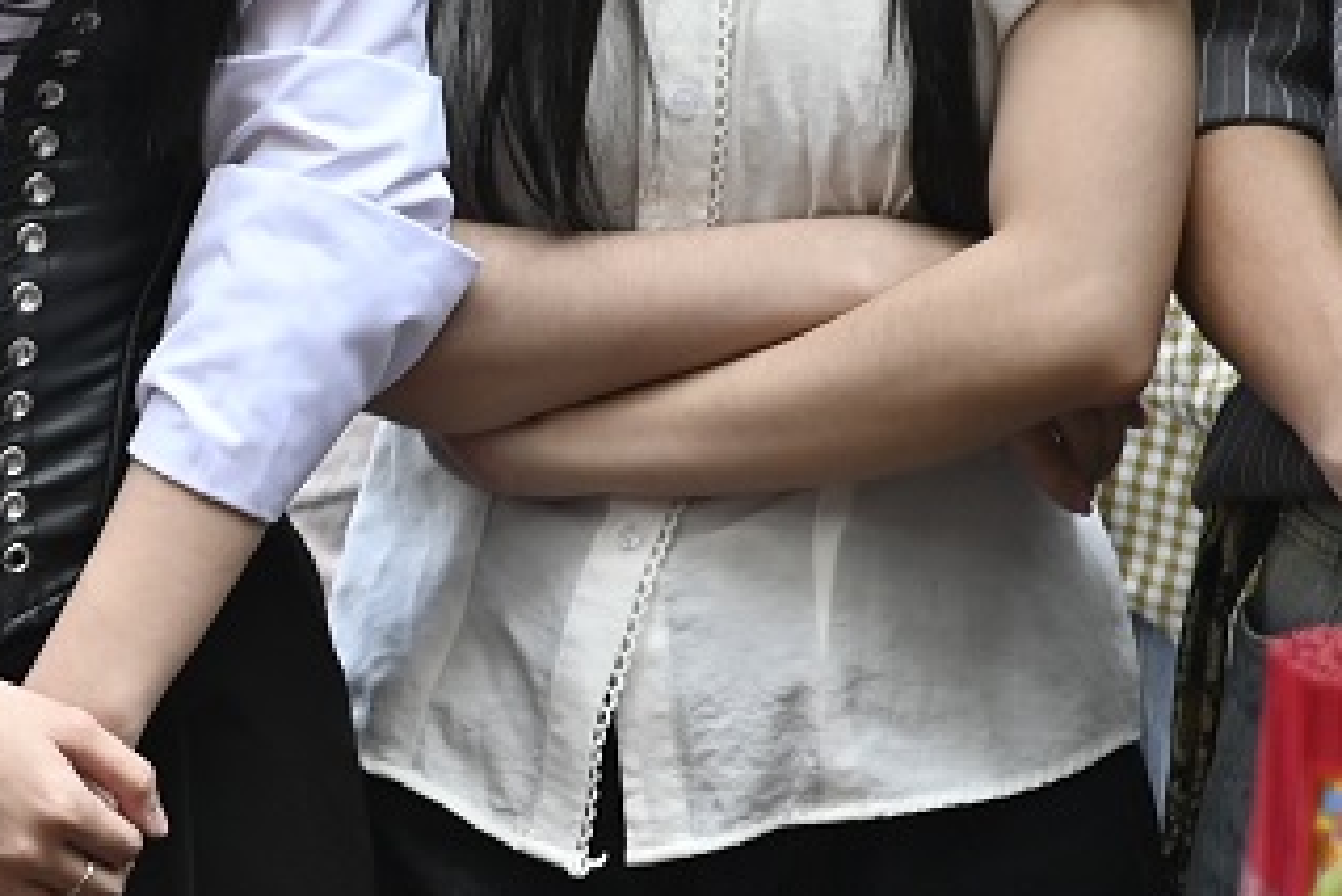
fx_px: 10517
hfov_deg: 7.2
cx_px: -711
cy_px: 126
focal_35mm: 282
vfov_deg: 4.9
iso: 100
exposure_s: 1/200
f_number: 2.5
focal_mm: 40
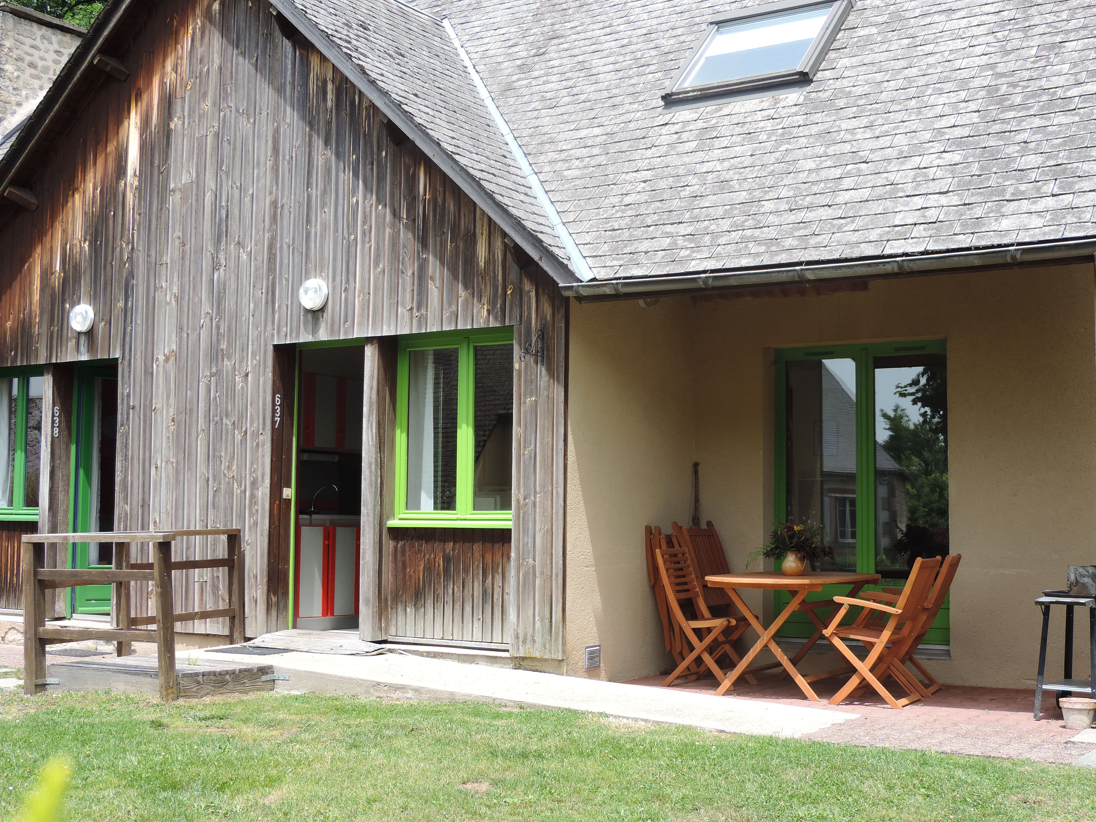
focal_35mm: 48
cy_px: 409
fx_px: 1520
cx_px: 539
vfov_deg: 30.3
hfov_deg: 39.7
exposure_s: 1/320
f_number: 3.5
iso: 80
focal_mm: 8.3
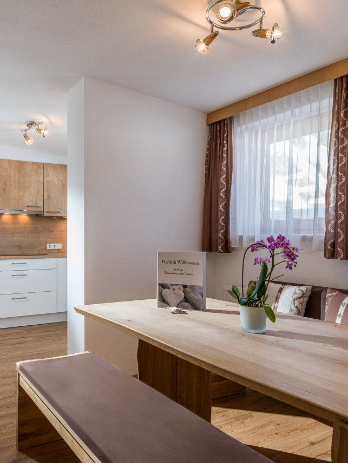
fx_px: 375
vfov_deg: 63.4
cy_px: 239
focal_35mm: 28
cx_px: 120
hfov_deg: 49.0
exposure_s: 1/45
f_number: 8
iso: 400
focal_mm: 21
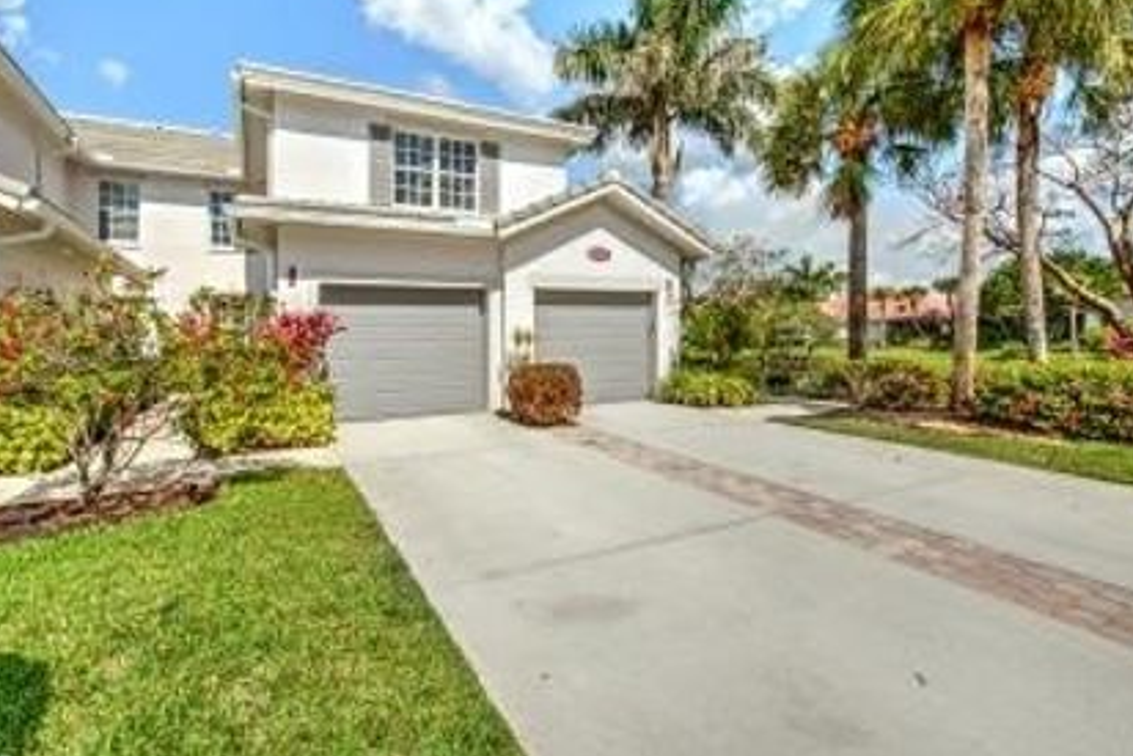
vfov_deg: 70.3
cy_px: 335
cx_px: 536
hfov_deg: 93.2
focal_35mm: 17
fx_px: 535
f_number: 20
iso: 250
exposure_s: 1/125
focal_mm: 14
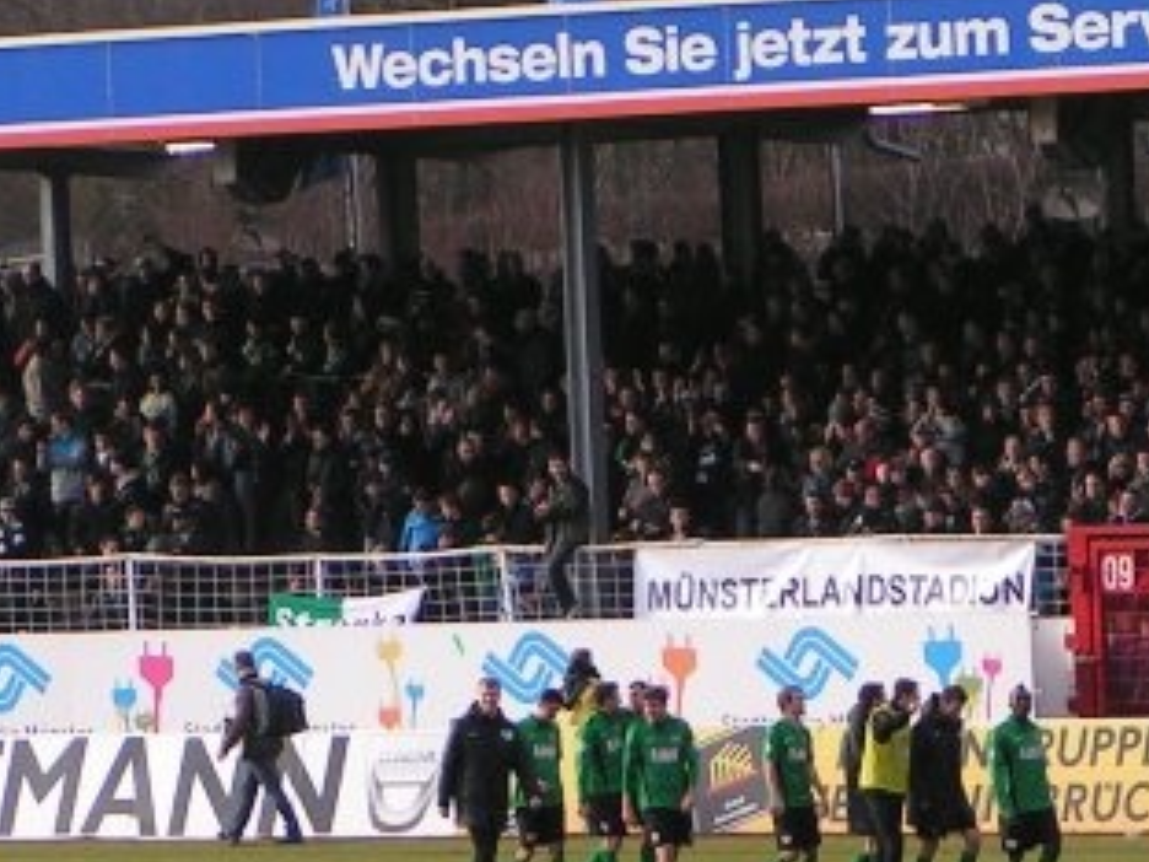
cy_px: 1028
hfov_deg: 5.4
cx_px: 910
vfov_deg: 4.0
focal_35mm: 367
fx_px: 12182
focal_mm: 21.9
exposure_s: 1/250
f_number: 4.5
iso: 50
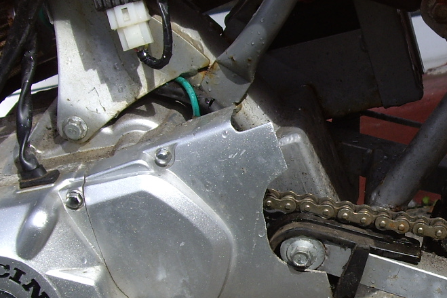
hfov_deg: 20.8
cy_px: 219
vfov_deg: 14.2
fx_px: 1192
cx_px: 412
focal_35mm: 96
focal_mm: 7.9
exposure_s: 1/160
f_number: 5.6
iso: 50
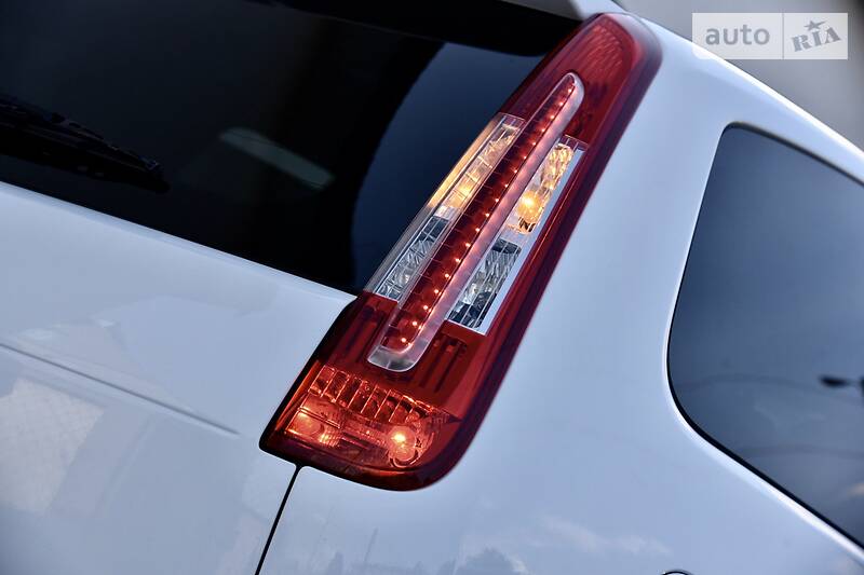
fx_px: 1680
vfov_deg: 19.4
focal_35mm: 70
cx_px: 432
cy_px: 288
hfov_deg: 28.8
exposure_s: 1/500
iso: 280
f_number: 5.6
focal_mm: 70
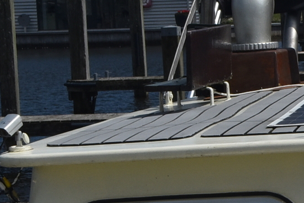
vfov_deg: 5.8
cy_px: 230
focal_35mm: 235
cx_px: 553
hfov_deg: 8.4
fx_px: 1984
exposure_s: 1/640
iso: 200
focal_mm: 34
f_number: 13
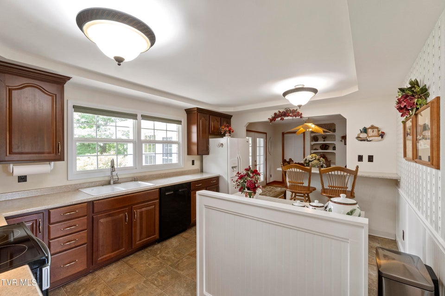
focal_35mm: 15
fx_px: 185
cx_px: 222
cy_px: 148
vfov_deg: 77.3
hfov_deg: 100.4
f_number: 8
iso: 800
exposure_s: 1/15
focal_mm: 10
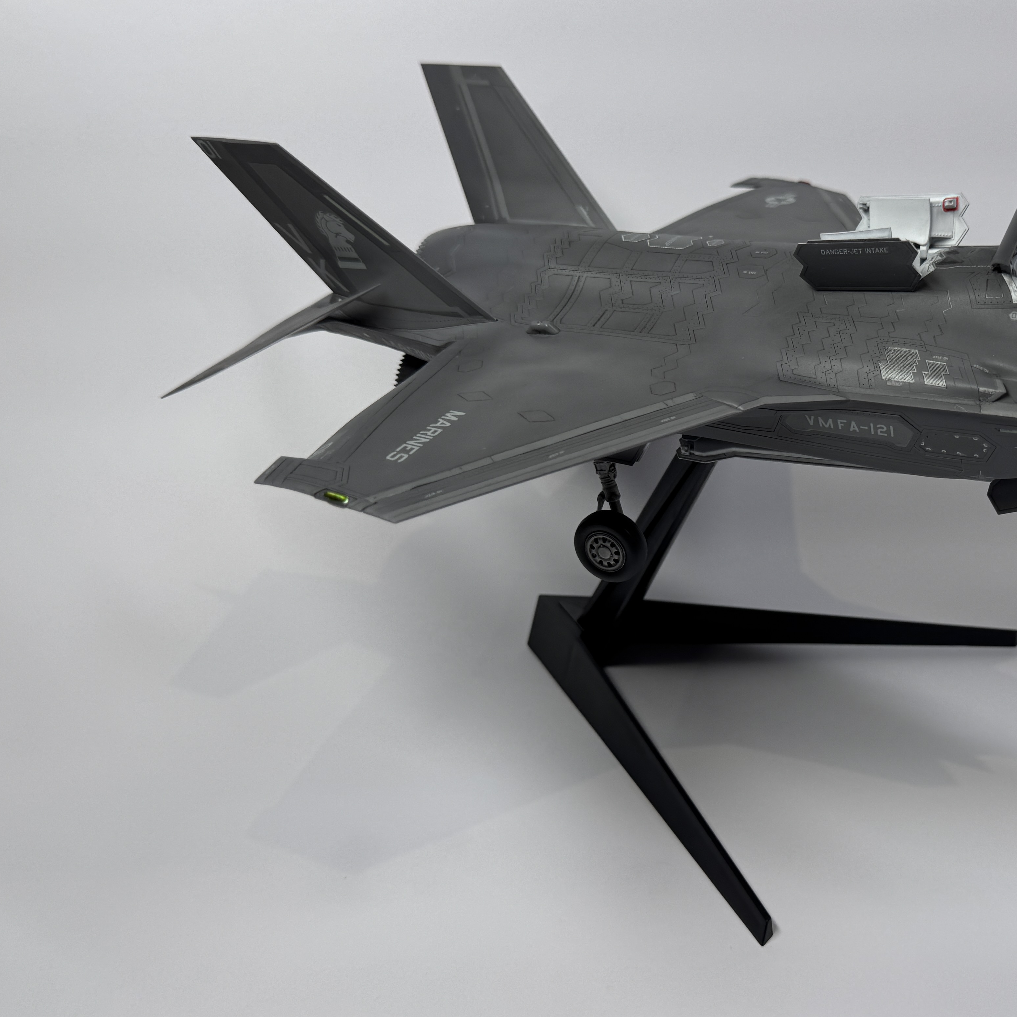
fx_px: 1296
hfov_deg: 41.7
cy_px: 527
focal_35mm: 39
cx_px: 753
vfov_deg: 42.8
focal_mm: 6.76
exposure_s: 1/621
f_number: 1.78
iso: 80
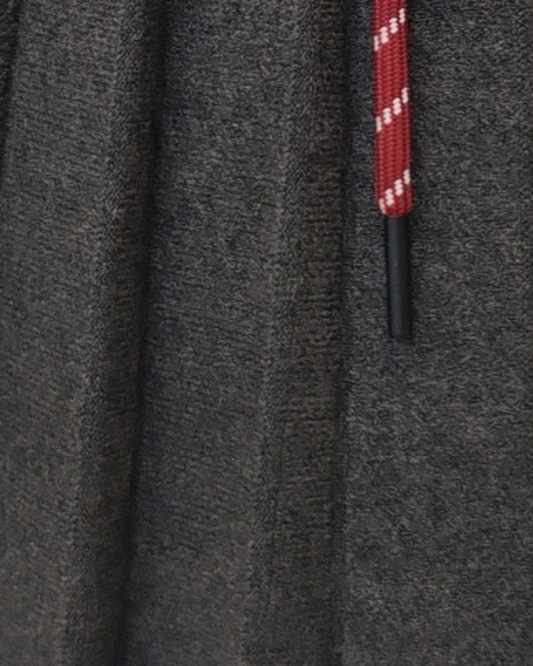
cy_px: -199
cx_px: 446
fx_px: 2761
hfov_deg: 11.0
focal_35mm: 140
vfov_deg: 13.3
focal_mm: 4.75
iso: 364
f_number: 1.8
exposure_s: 1/40
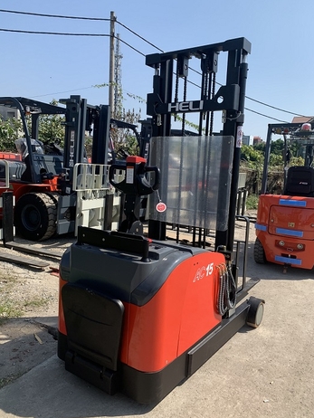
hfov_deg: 51.4
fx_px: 326
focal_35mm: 27
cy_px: 210
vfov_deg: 65.3
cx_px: 159
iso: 25
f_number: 1.8
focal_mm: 4.25
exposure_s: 1/1661
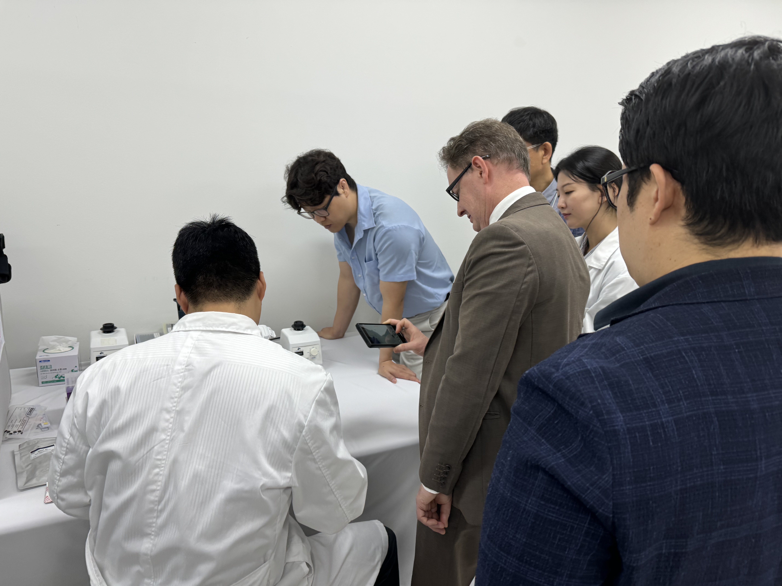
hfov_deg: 71.6
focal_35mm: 24
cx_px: 391
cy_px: 293
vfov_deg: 56.8
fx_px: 542
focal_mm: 6.76
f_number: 1.78
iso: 100
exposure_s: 1/120
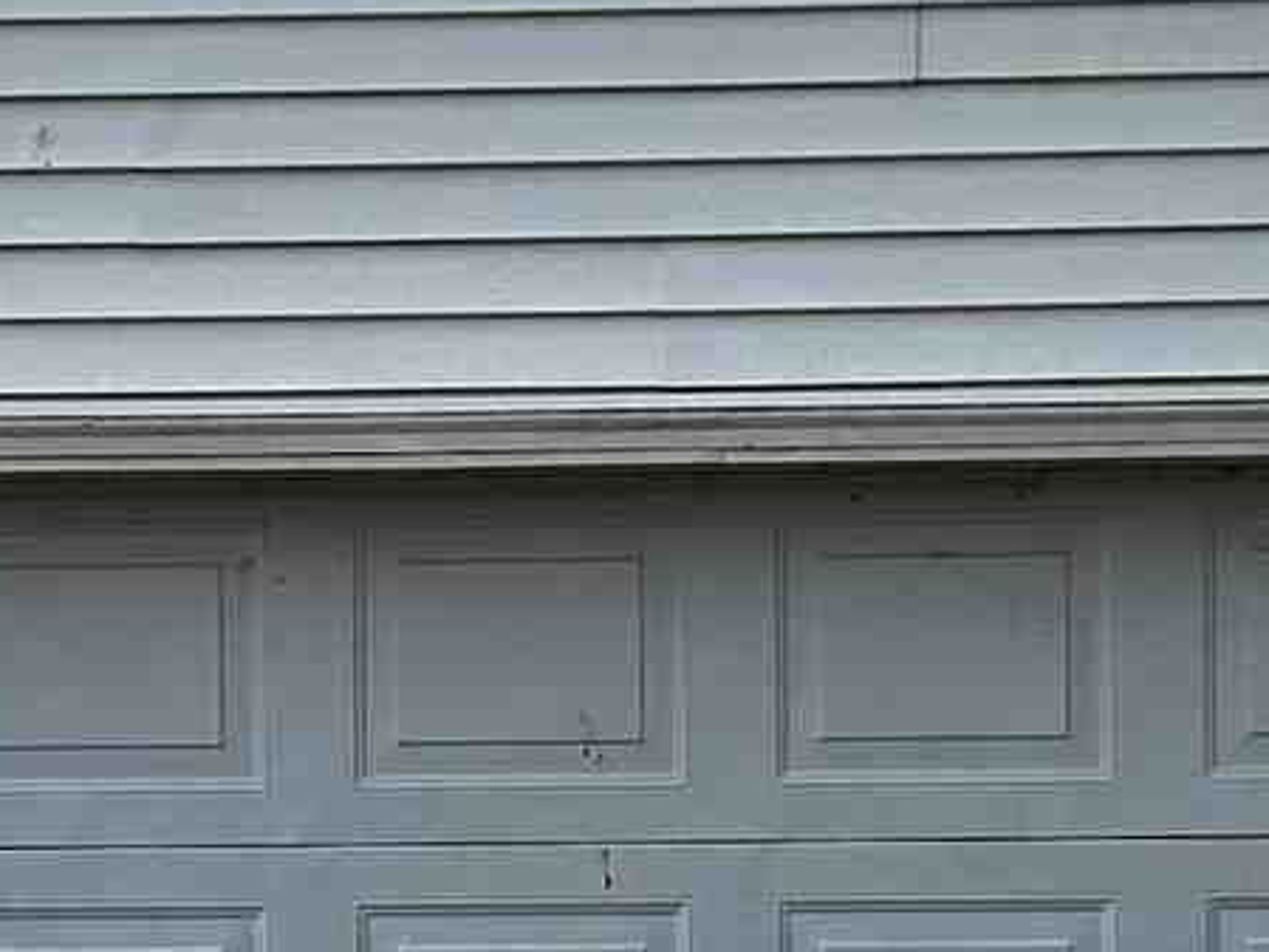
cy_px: 912
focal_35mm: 178
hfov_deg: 11.1
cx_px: 557
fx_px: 6527
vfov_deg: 8.3
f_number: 1.5
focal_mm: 5.7
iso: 50
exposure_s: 1/4115
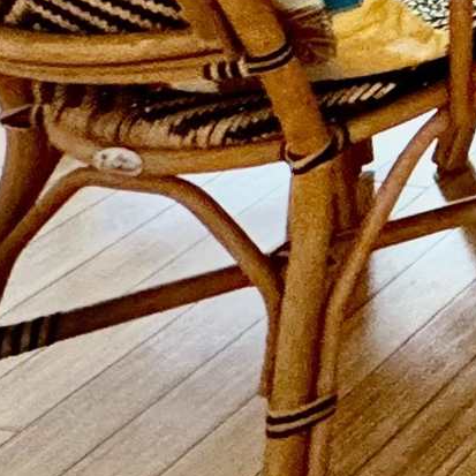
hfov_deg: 11.0
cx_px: 1468
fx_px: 1431
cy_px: -496
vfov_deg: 15.1
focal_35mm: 92
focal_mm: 2.22
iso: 500
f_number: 2.2
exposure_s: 1/60
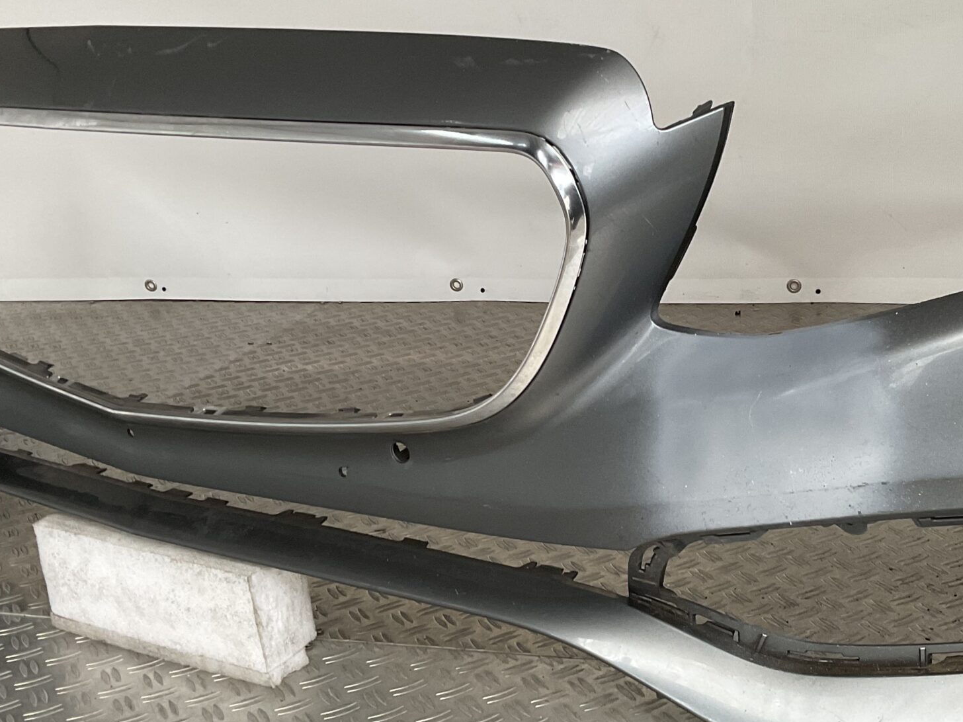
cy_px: 397
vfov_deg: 28.5
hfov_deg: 37.2
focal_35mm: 51
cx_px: 630
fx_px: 1419
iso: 80
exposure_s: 1/50
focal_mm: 3
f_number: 1.8
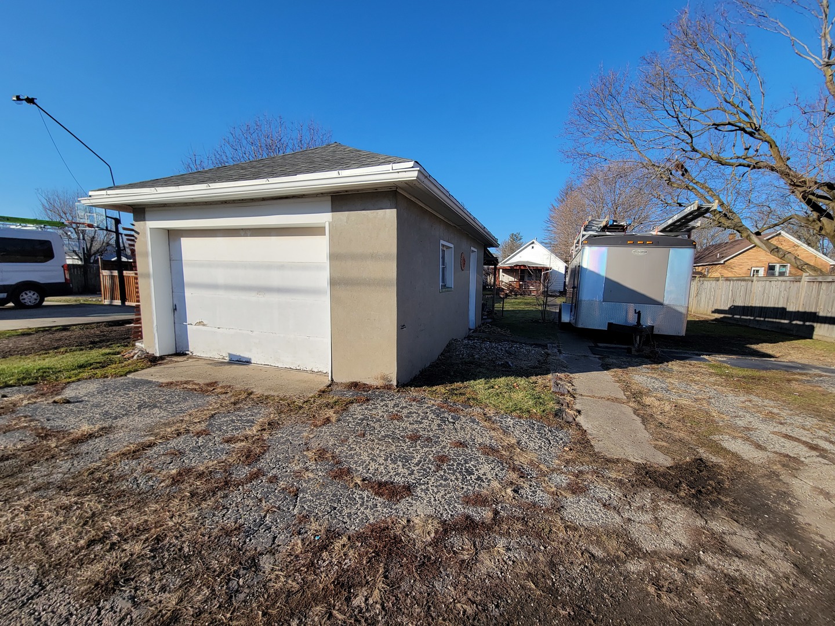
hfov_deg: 106.2
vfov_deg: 89.9
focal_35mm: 13
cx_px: 418
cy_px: 313
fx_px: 314
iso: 50
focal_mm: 2.2
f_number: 2.2
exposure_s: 1/1255
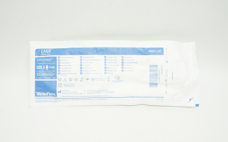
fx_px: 230
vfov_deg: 34.4
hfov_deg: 52.7
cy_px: 73
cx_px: 114
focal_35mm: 37
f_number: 9
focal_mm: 24
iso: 400
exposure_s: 1/25
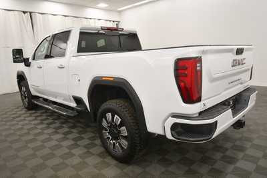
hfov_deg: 71.5
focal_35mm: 25
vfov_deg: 51.3
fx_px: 185
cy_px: 89
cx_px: 134
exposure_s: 1/200
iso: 800
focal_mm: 17
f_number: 5.3
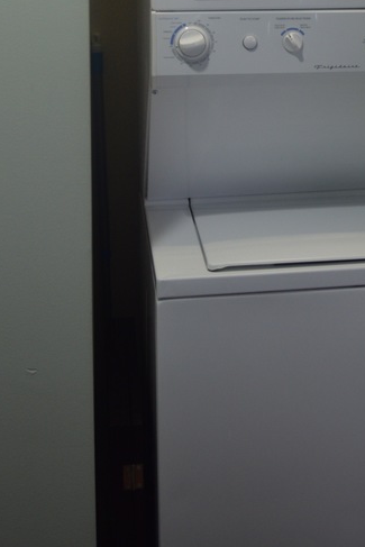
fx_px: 1263
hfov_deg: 16.2
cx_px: 344
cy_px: -6
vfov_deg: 23.4
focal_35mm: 83
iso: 400
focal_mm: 25
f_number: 4.5
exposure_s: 1/25
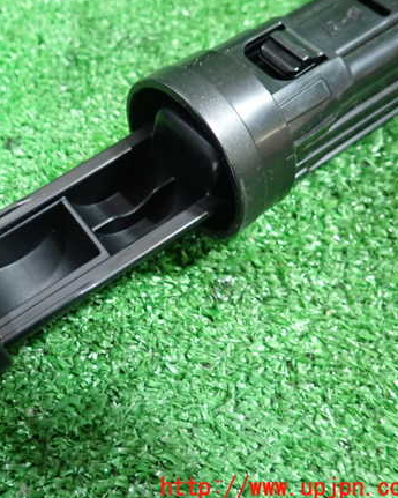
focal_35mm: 34
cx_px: 75
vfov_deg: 52.8
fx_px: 500
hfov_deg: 41.4
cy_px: 243
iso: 500
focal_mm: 4.5
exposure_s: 1/30
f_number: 2
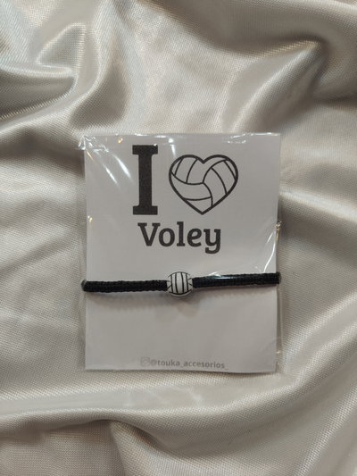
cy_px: 238
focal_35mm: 24
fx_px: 330
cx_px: 178
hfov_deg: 56.8
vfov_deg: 71.6
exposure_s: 1/120
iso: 80
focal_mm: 5.59
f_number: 1.8
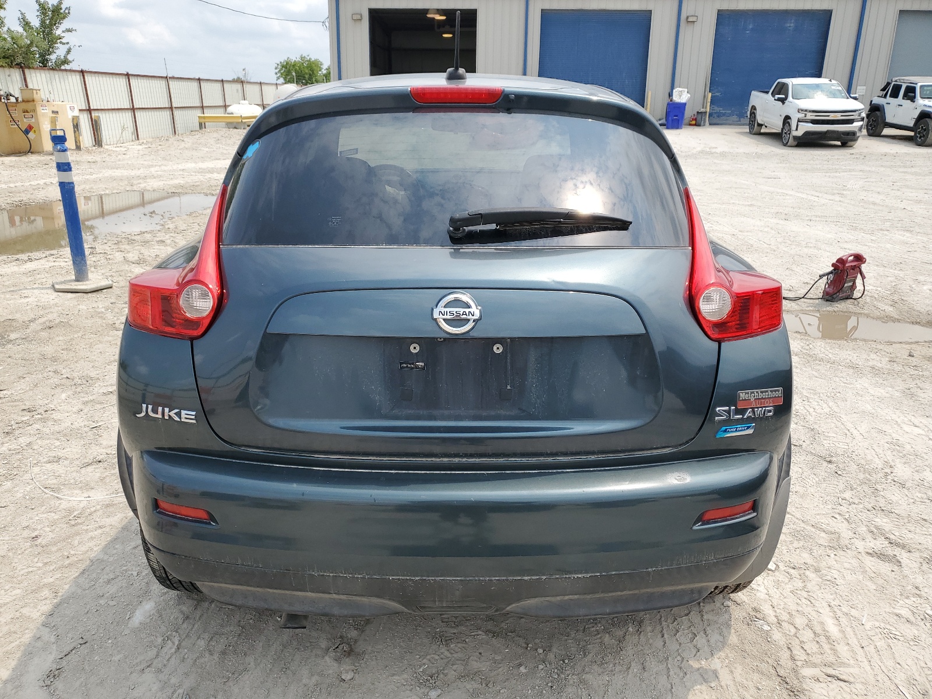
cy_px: 350
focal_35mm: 26
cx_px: 466
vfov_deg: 53.1
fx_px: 700
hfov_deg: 67.3
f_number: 1.5
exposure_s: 1/3333
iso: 50
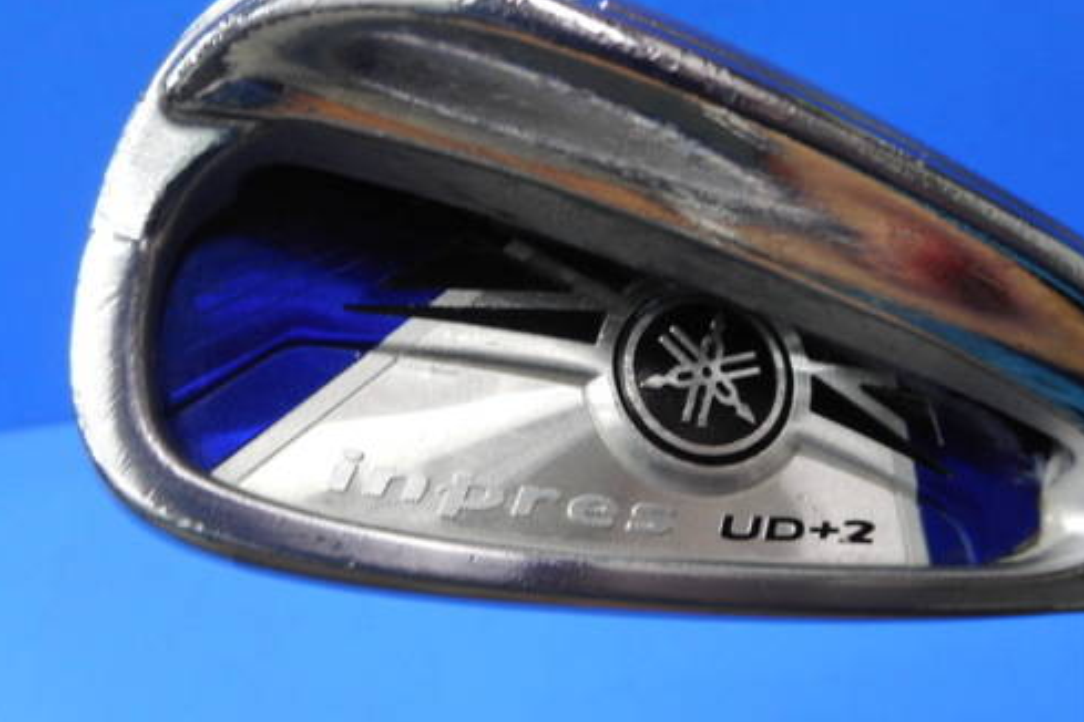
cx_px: 627
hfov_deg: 55.5
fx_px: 1024
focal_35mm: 34
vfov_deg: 38.8
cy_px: 421
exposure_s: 1/30
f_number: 3.7
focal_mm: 4.5
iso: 100
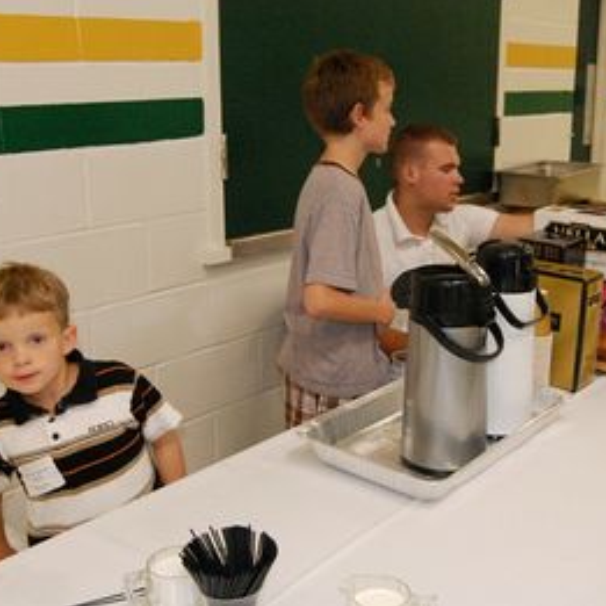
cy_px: 300
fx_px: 852
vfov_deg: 39.2
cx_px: 355
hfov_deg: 39.0
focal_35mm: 43
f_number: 5.6
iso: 1600
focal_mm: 22
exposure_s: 1/80
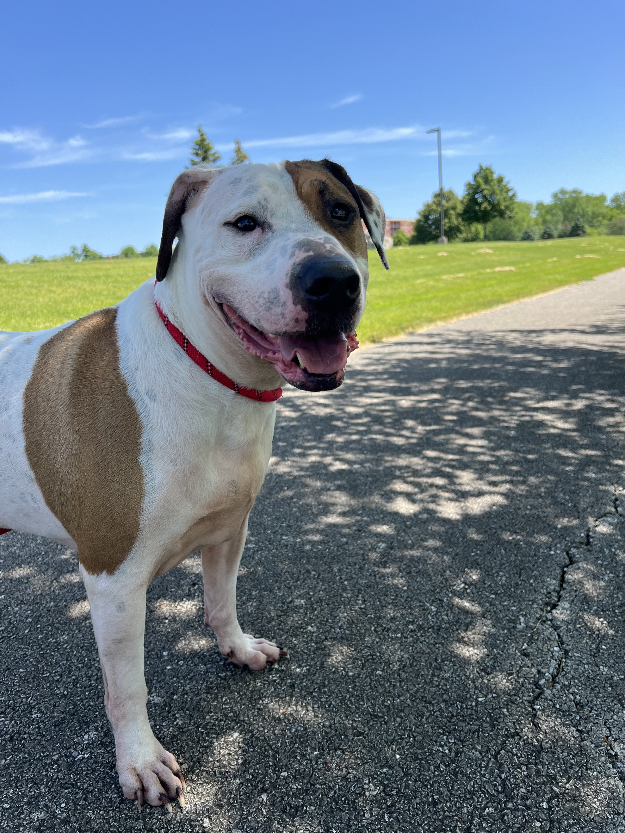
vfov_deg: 67.3
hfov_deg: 53.1
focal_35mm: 26
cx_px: 312
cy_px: 416
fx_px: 626
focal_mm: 5.7
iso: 50
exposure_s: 1/1934
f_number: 1.5
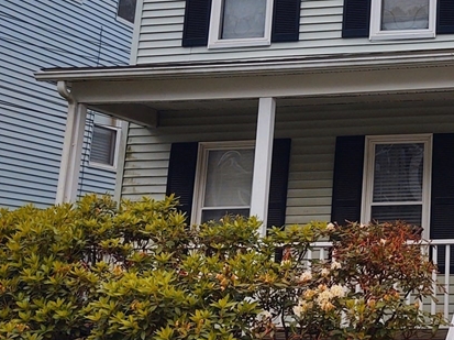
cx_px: 522
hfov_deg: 26.3
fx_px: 878
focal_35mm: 67
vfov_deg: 21.6
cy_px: 73
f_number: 1.7
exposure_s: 1/7260
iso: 100
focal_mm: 4.75
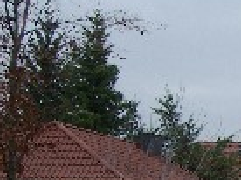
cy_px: 329
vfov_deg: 8.8
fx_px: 1119
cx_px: 467
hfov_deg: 11.2
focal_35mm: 161
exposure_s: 1/250
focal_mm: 7.9
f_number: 2.8
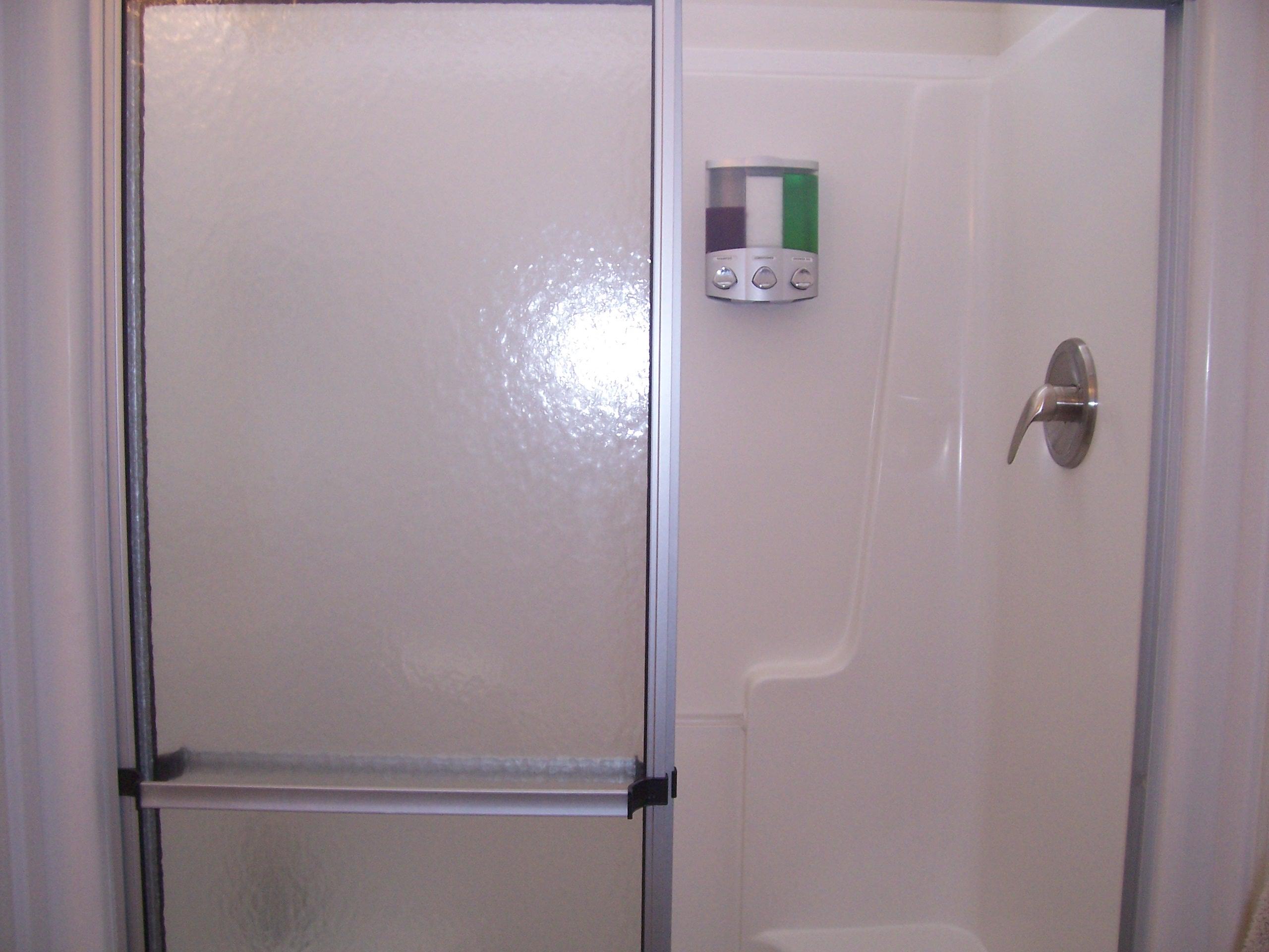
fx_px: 1246
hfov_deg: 54.0
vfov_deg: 41.8
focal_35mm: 34
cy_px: 476
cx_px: 634
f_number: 2.7
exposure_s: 1/60
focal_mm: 5.6
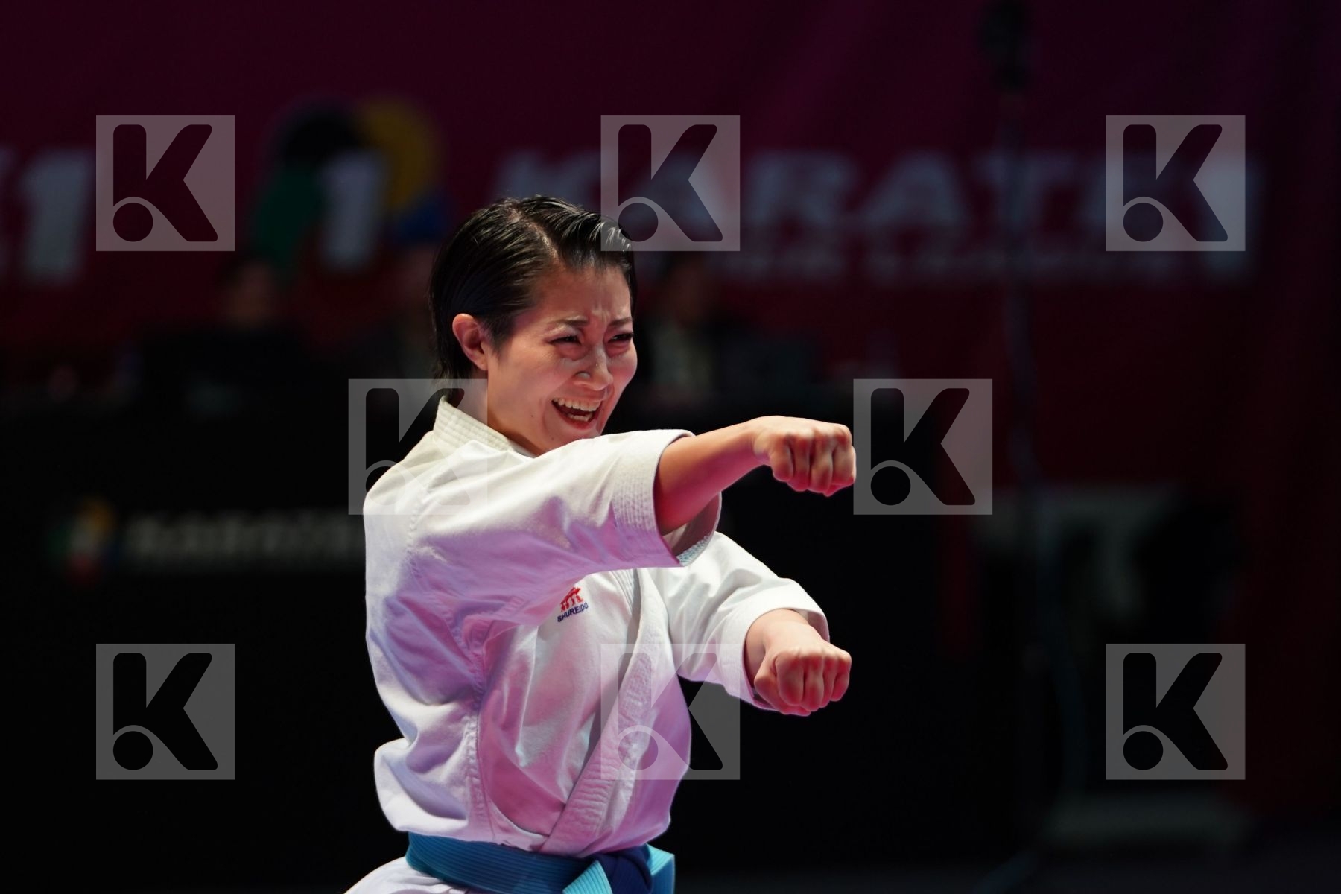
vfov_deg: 6.4
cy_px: 447
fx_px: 7971
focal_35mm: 214
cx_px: 670
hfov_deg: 9.6
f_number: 2.8
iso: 1000
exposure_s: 1/500
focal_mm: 143
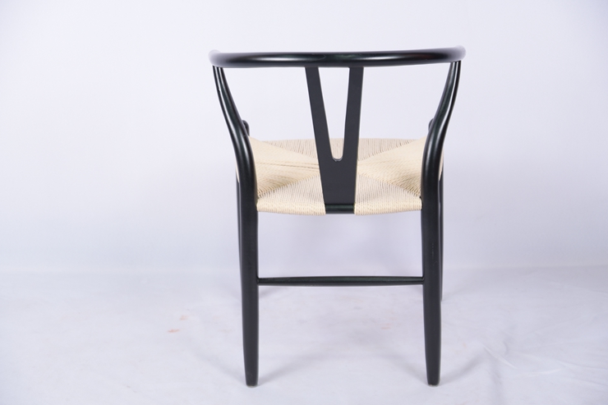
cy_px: 204
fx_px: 1165
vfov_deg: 19.7
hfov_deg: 29.2
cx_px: 304
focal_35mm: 69
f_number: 4.5
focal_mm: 68
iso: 125
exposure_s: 1/6
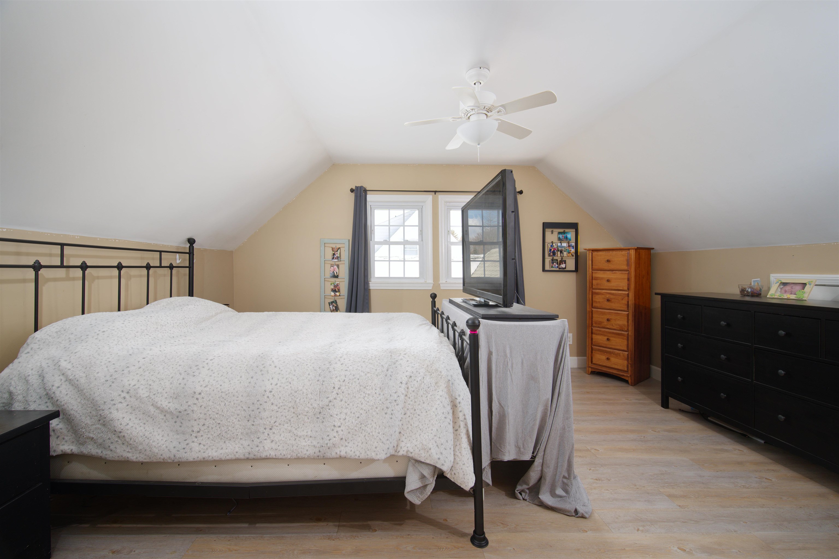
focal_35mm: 15
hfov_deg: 100.4
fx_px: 349
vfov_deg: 77.3
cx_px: 420
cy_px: 280
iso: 320
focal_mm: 15
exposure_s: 1/1.67
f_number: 7.1
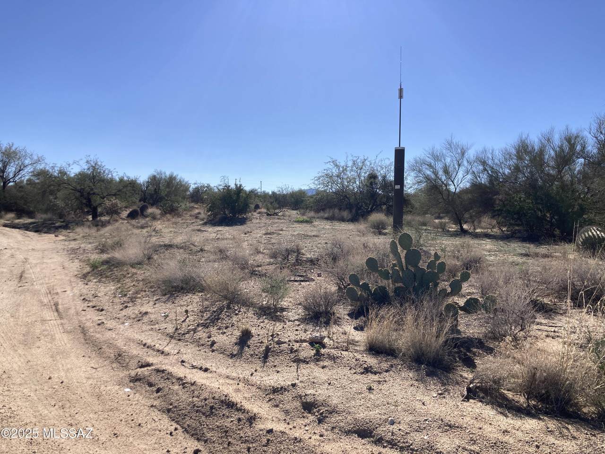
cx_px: 302
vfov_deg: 49.7
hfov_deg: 63.4
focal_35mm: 28
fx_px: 489
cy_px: 227
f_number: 1.8
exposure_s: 1/3436
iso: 20
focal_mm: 3.99
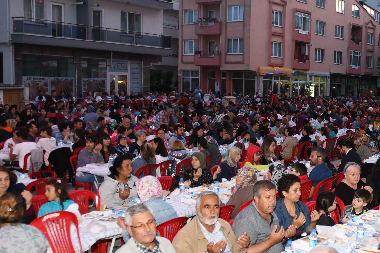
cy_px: 148
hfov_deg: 36.4
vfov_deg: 26.4
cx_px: 343
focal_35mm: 51
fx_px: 538
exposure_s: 1/50
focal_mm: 24
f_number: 3.5
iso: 400
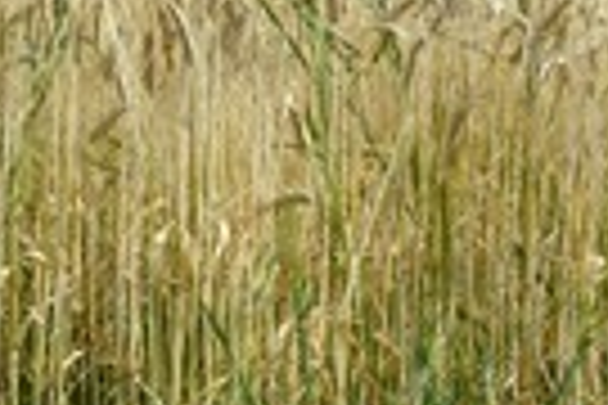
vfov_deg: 2.2
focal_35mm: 622
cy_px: -122
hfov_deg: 3.3
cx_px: 207
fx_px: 10504
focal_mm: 200
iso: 200
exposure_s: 1/320
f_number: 10
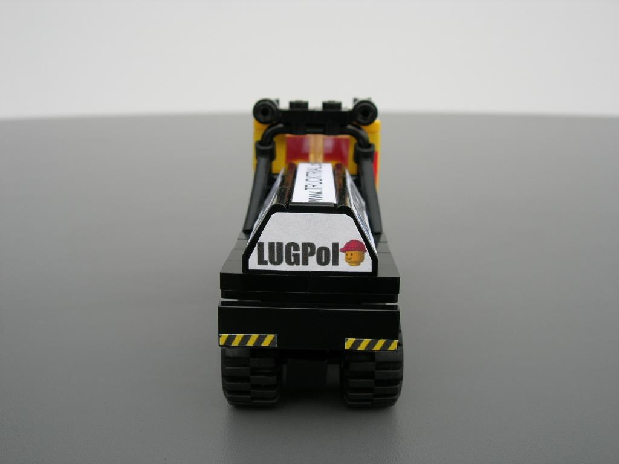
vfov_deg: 37.7
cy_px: 232
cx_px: 310
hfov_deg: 49.0
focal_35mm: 38
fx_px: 680
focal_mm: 7.8
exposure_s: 1/75
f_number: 4.8
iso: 64
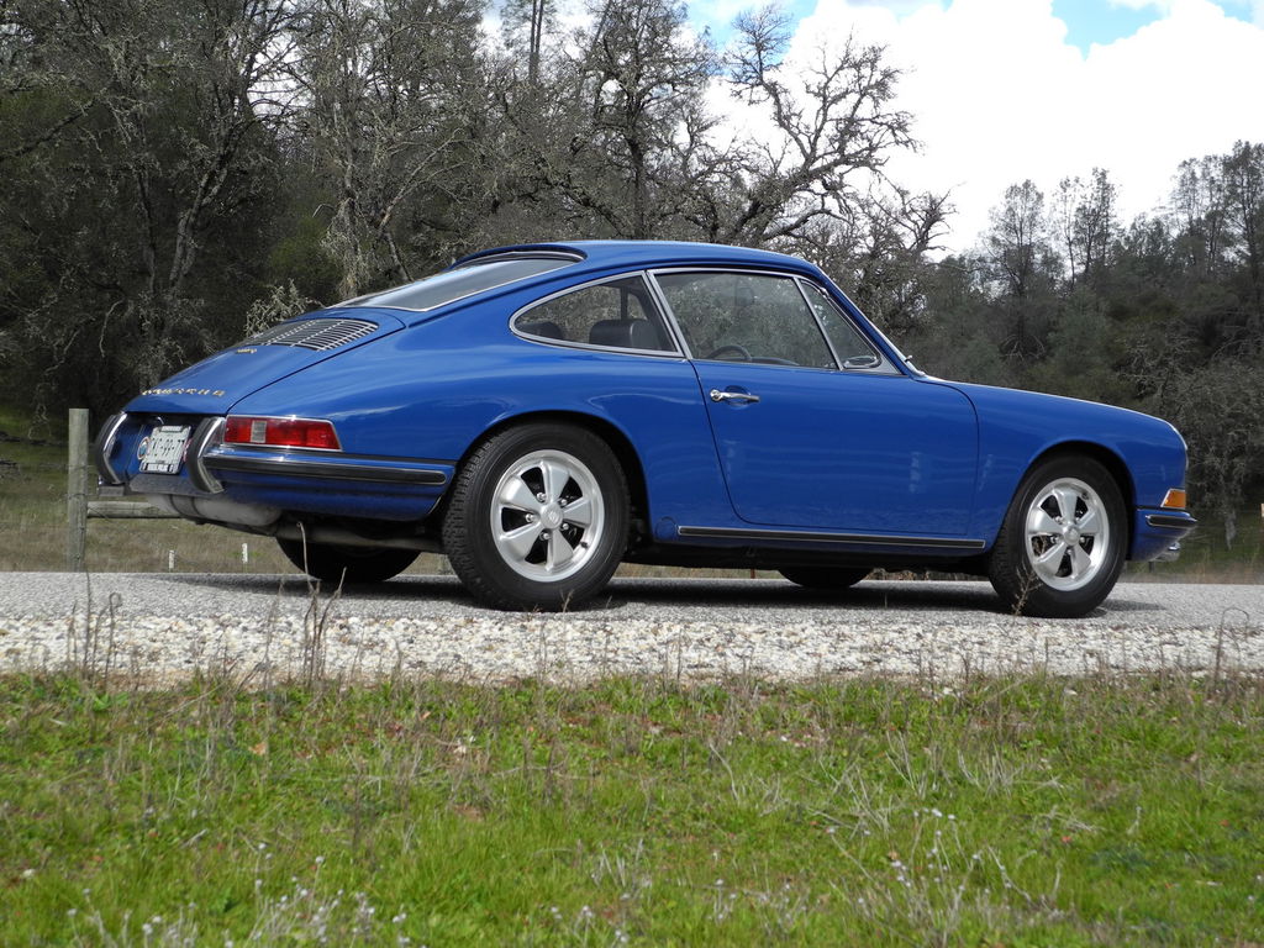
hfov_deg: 31.7
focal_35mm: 61
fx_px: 2227
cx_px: 632
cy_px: 474
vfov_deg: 24.0
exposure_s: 1/480
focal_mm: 13
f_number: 3.5
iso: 100
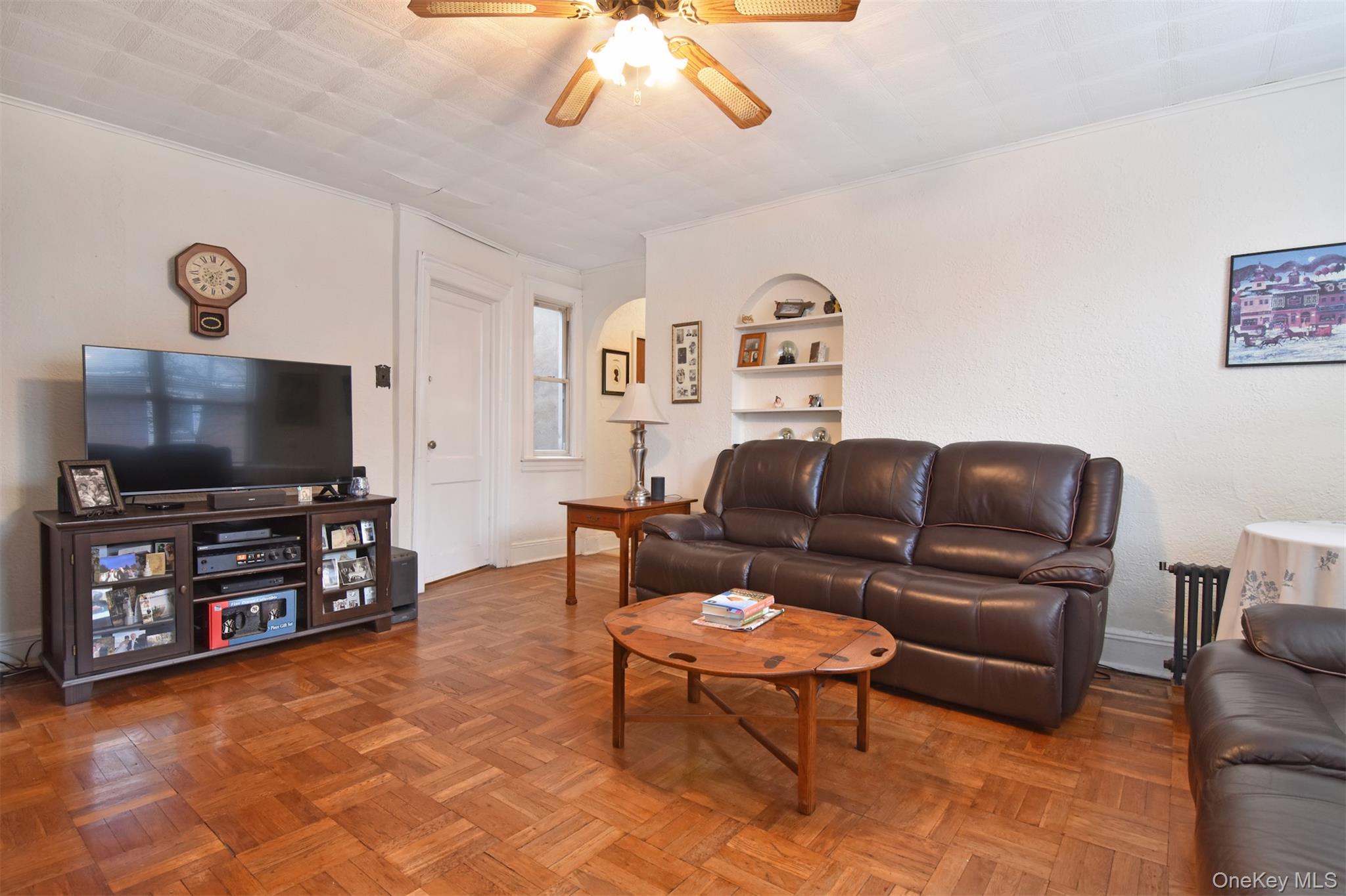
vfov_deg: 72.0
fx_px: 617
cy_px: 448
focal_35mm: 16
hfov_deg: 95.0
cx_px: 673
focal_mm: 11
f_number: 8
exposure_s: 1/20
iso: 640
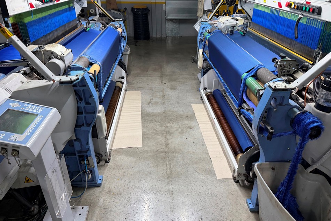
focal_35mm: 27
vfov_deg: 47.8
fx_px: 248
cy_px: 127
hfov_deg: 67.4
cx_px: 173
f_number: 1.78
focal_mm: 6.76
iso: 125
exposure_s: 1/100
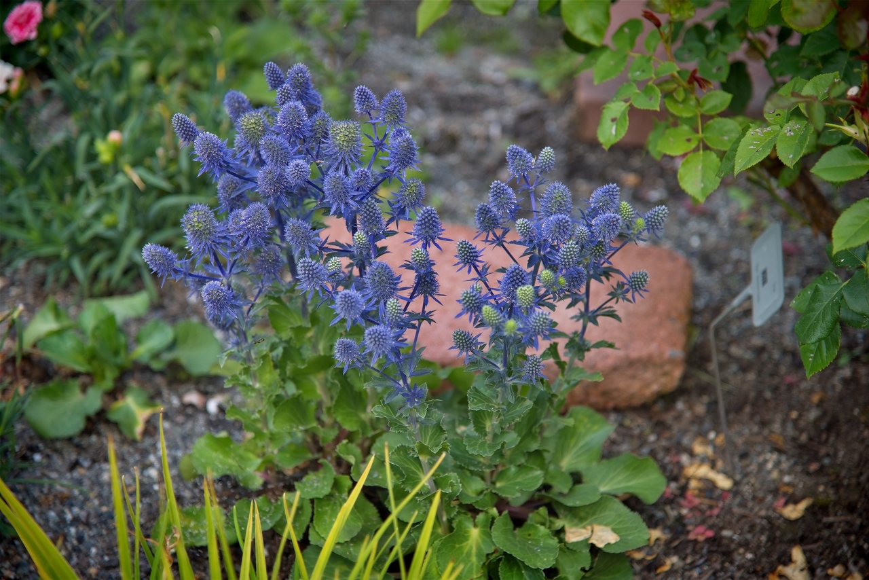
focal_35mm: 120
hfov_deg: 17.1
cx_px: 434
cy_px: 290
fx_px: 2897
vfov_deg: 11.4
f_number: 4
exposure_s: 1/250
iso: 250
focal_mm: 120
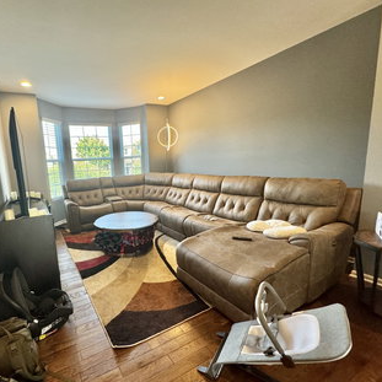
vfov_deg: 84.0
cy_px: 195
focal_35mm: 17
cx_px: 137
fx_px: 212
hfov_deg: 81.9
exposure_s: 1/120
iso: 250
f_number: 2.2
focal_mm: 2.22
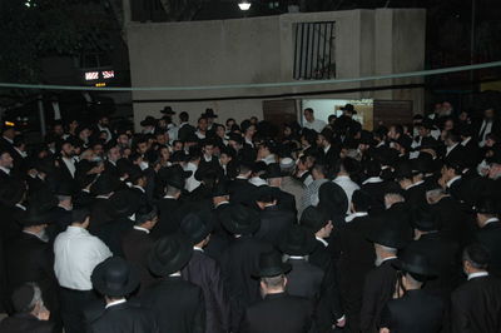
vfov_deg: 34.2
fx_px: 542
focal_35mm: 39
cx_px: 250
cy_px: 166
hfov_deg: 49.6
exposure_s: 1/60
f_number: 5
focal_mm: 26
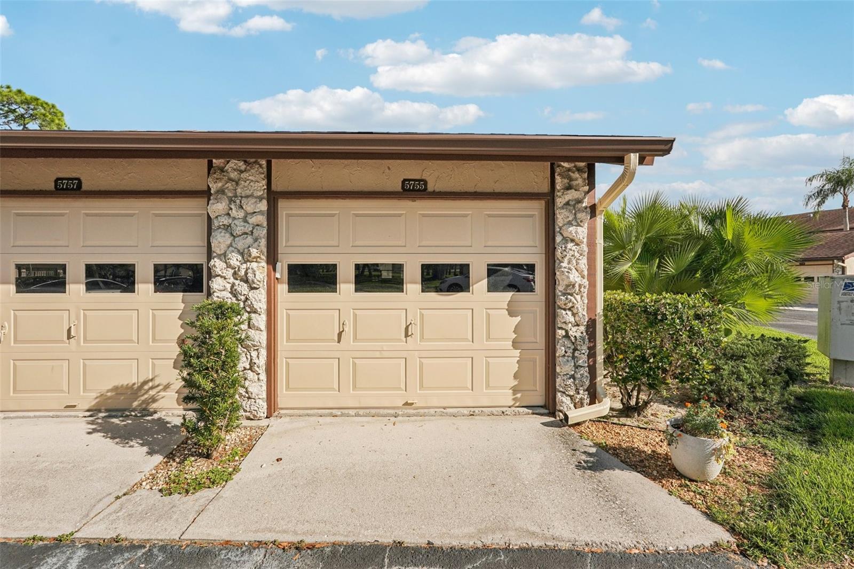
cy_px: 284
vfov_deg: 73.7
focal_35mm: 16
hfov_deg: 96.7
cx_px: 427
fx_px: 379
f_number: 8
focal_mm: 16
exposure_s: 1/1600
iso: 400
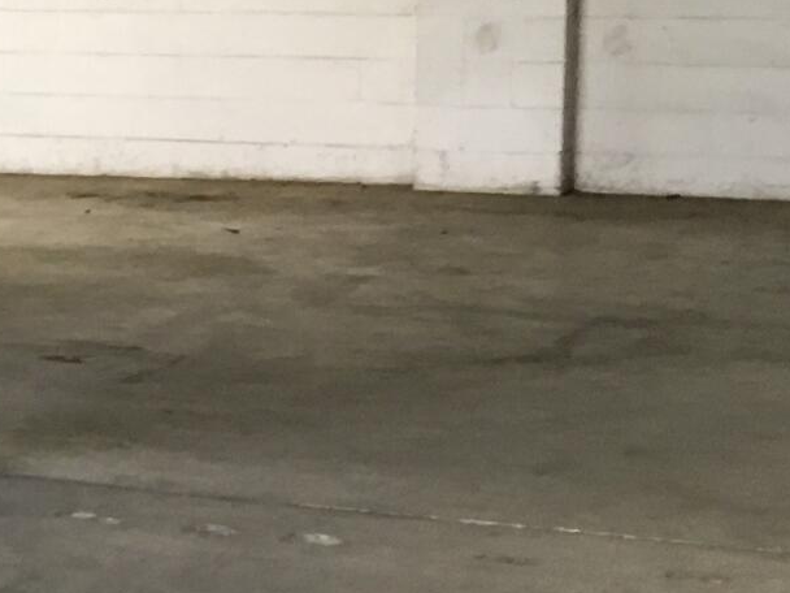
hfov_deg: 11.6
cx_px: -1042
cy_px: 230
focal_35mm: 143
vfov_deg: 10.4
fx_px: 3264
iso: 100
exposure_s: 1/30
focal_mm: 4.15
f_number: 2.2
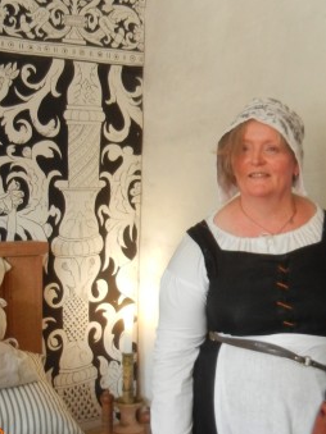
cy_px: 237
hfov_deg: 21.2
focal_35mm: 68
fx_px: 854
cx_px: 284
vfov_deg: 28.6
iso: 400
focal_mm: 5.4
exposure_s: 1/19.3
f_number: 3.5
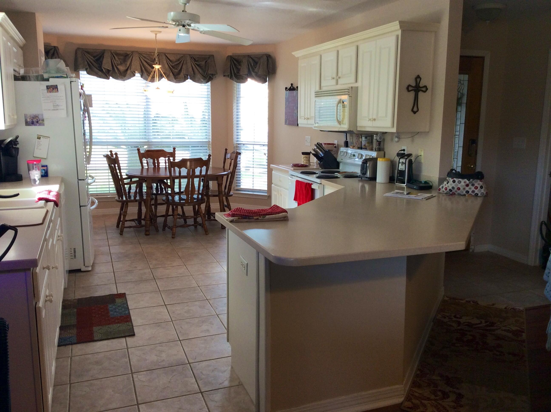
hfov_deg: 55.4
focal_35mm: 33
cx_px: 276
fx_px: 525
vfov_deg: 42.8
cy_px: 206
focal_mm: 3.3
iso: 40
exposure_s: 1/40
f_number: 2.4
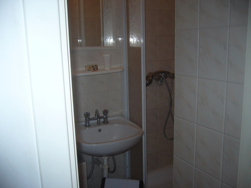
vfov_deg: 40.7
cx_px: 126
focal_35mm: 35
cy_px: 94
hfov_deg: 52.6
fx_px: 254
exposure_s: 1/60
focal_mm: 5.8
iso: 100
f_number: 2.8
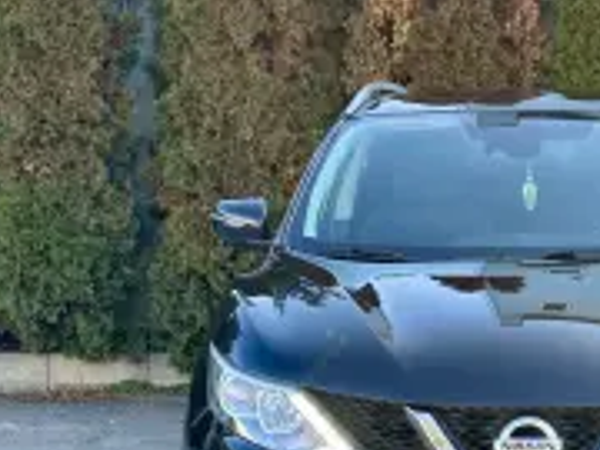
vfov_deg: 15.3
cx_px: 527
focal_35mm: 96
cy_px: 390
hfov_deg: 20.1
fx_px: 1664
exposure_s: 1/293
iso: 64
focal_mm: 6.86
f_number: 1.78
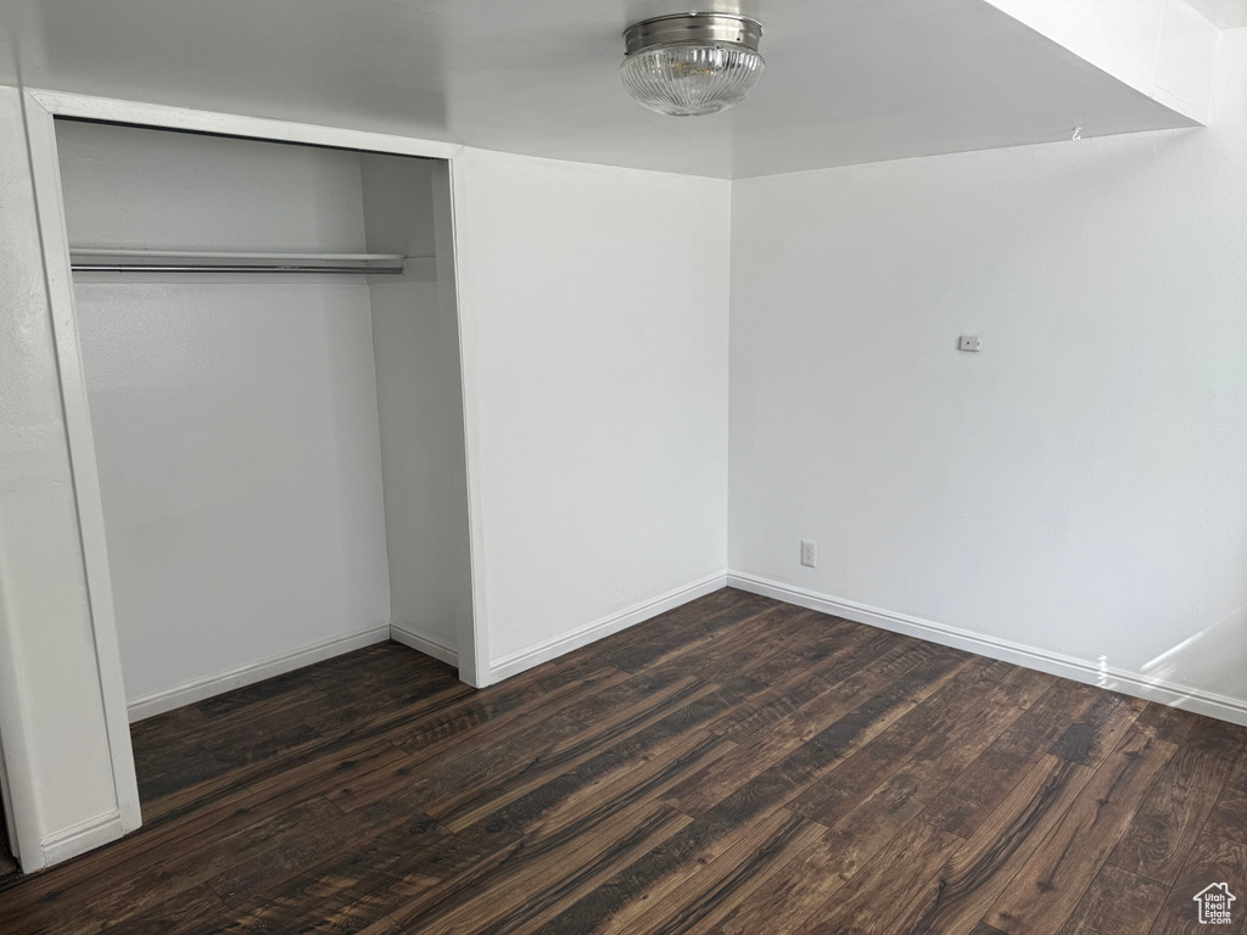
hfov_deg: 71.6
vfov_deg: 56.8
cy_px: 468
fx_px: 865
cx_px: 624
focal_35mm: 24
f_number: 1.78
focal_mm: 6.76
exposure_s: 1/123
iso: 64
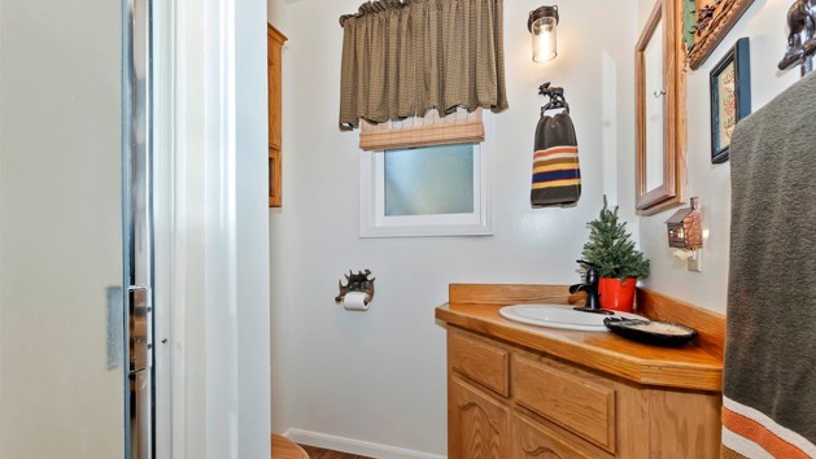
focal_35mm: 16
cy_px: 251
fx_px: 346
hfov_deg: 99.4
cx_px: 414
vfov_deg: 67.0
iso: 400
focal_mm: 10
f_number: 8
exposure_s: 1/30
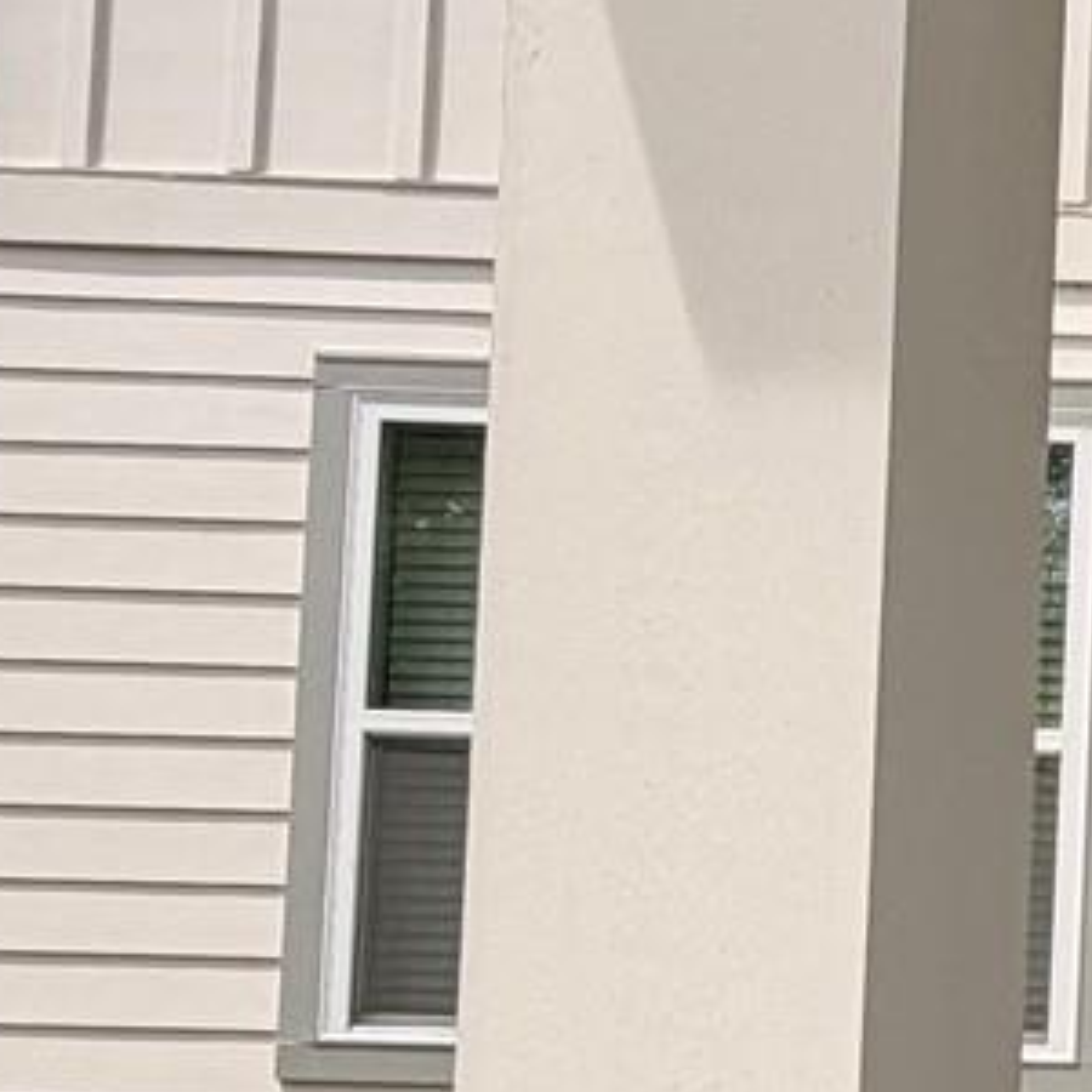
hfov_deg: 19.4
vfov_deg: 25.6
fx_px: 2356
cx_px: 1984
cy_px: 895
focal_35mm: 66
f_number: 2.2
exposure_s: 1/770
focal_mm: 2.22
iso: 25
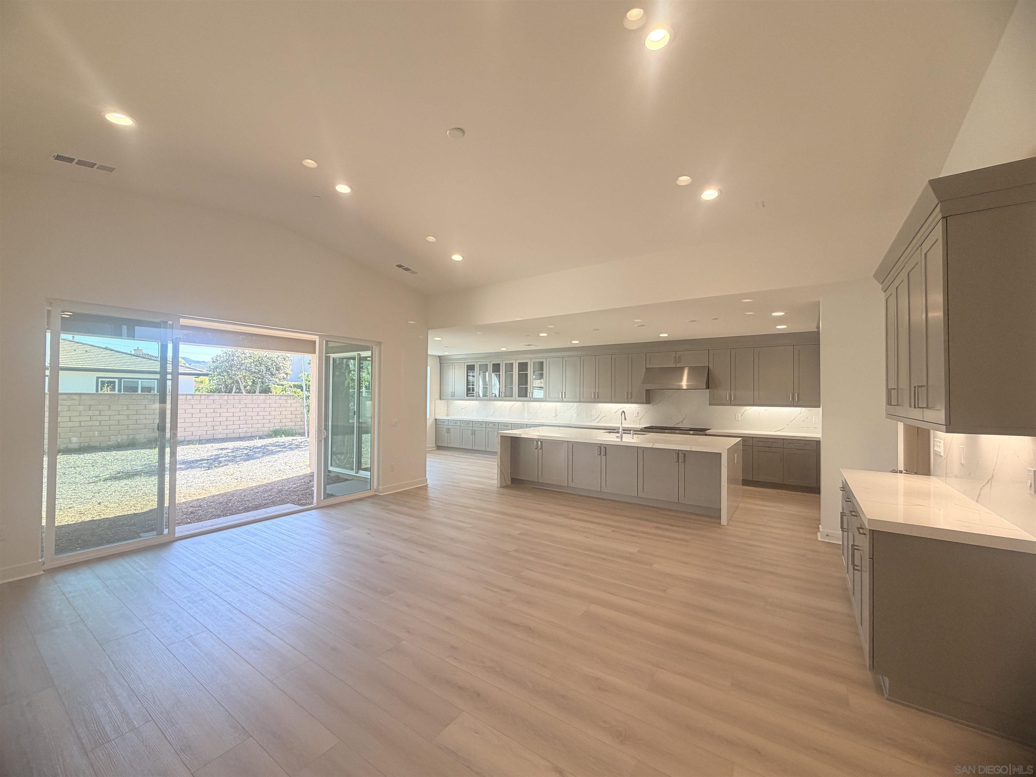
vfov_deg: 85.7
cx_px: 518
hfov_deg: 102.1
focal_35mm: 14
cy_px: 388
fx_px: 419
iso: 100
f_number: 2.2
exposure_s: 1/120
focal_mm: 2.22
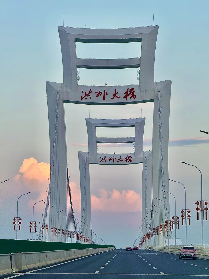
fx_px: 966
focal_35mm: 120
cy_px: 140
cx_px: 104
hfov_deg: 12.3
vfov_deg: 16.4
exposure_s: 1/128
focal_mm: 15.66
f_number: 2.8
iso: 50
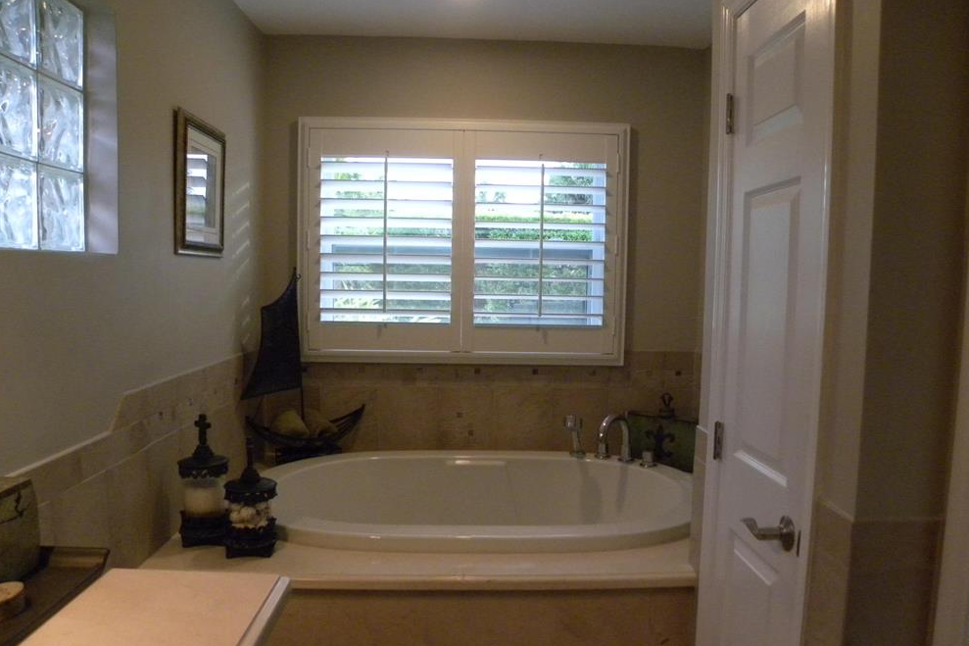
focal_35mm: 28
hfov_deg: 65.5
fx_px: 753
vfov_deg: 46.3
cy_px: 352
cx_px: 491
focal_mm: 4.6
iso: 400
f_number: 2.8
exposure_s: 1/93.1
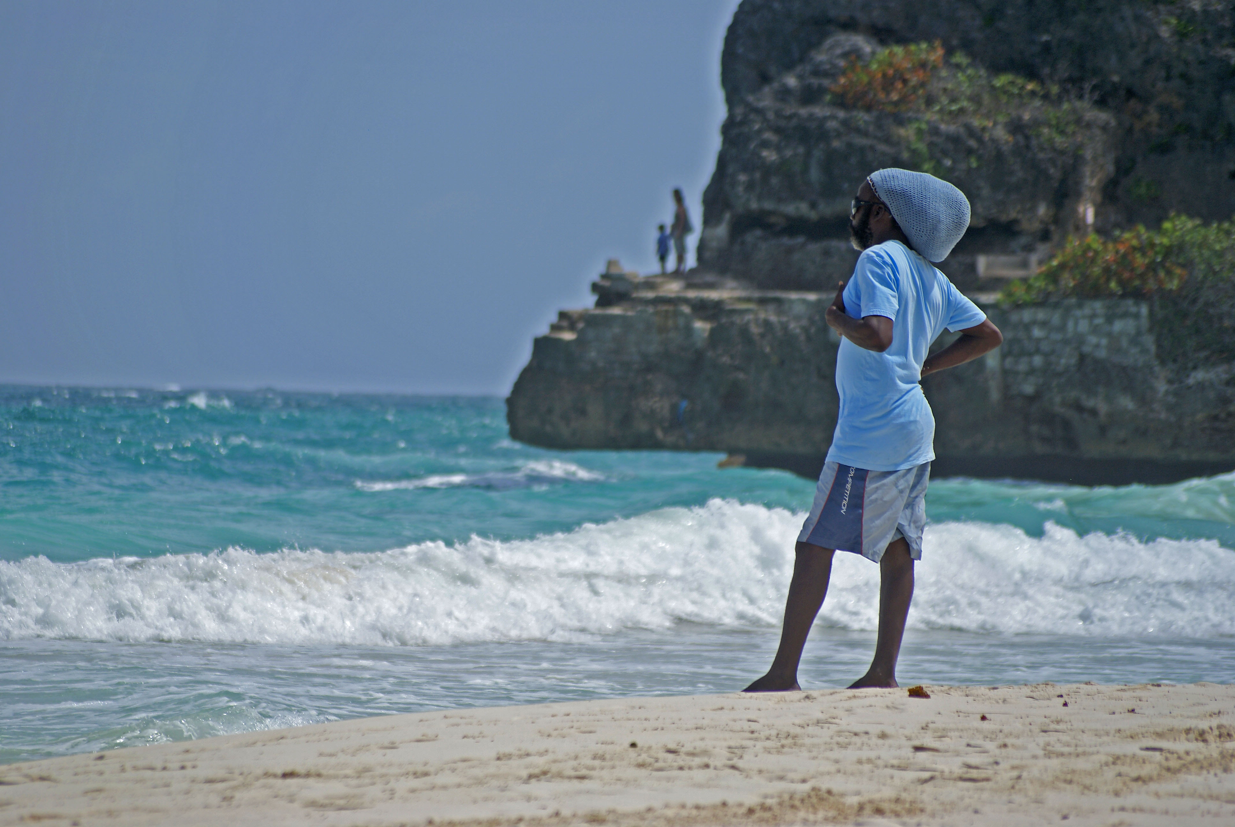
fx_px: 8243
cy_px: 414
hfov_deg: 8.6
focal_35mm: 240
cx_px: 618
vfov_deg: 5.7
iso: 100
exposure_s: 1/1000
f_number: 5.6
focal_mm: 160
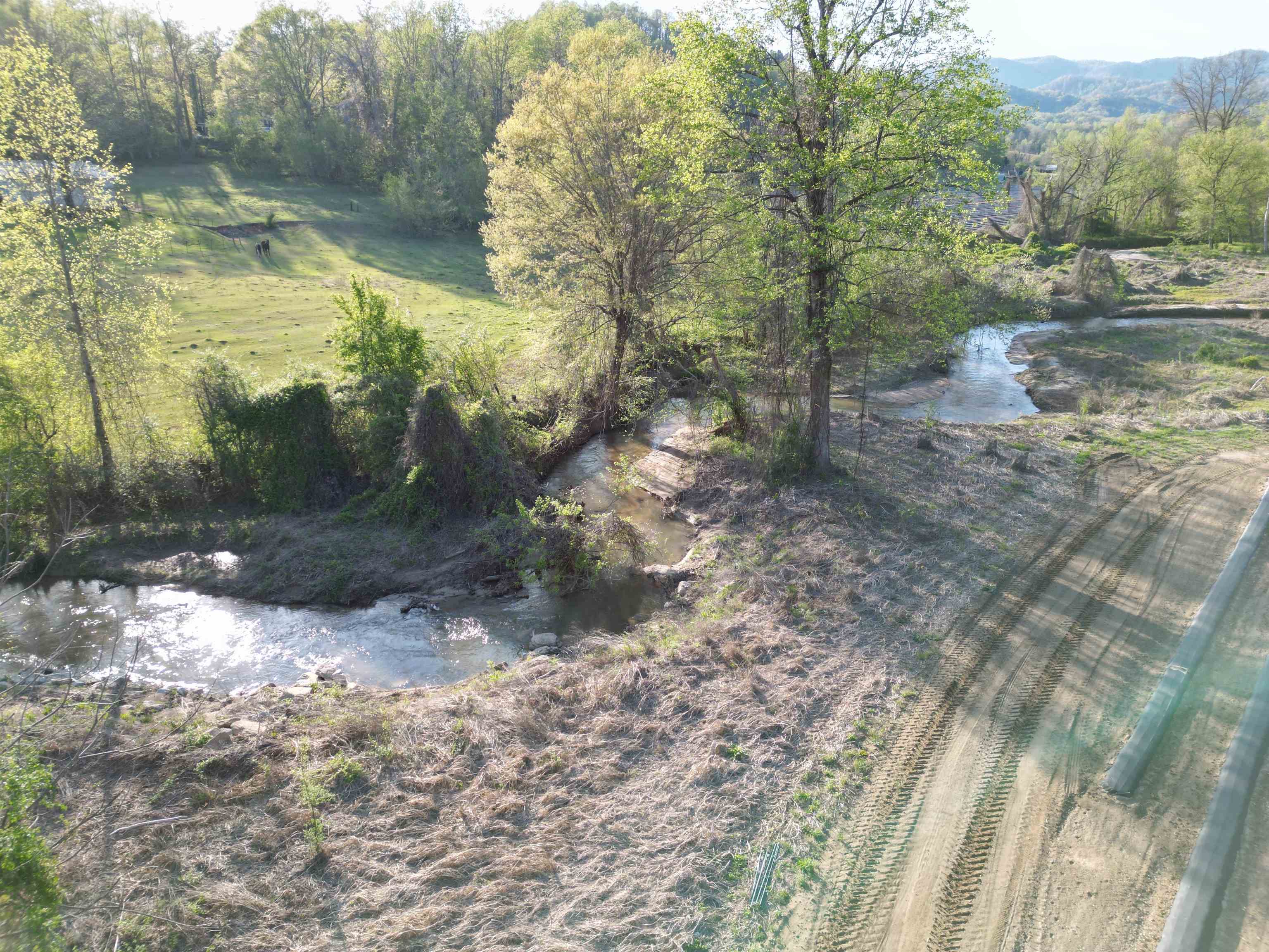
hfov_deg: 71.6
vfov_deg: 56.8
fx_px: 880
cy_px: 476
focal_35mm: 24
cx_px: 634
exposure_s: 1/1000
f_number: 1.7
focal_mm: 6.72
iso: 200
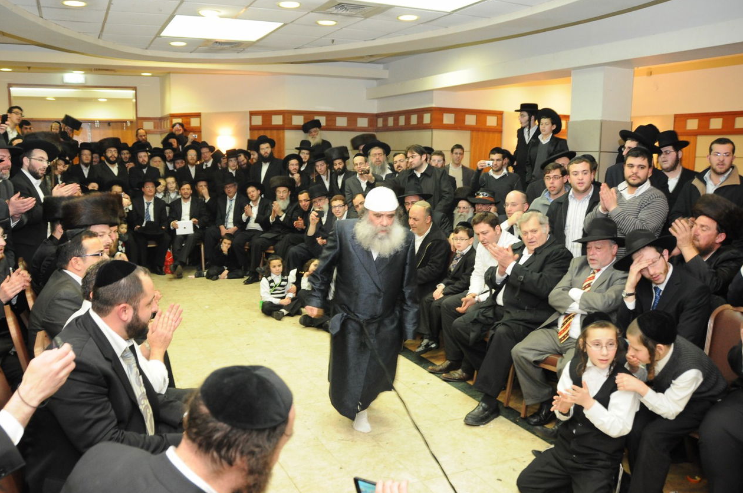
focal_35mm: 30
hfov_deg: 61.9
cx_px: 346
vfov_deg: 43.5
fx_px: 618
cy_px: 257
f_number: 3.5
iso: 800
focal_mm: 18
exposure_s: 1/40
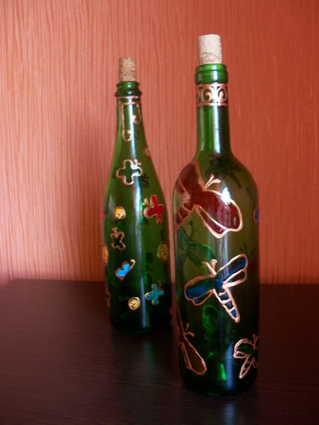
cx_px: 160
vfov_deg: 52.6
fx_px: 430
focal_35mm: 35
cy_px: 212
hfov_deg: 40.7
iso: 100
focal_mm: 6.2
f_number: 3.5
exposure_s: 1/6
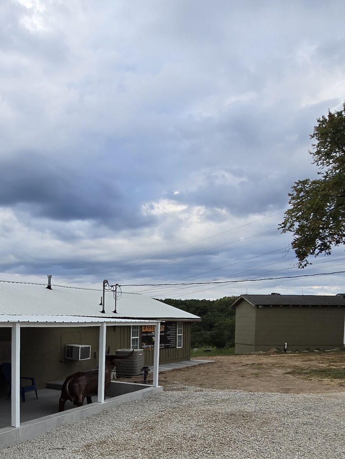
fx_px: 399
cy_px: 344
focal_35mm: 30
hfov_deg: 43.7
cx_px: 52
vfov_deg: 57.0
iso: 50
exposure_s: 1/364
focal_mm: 2.2
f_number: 2.2
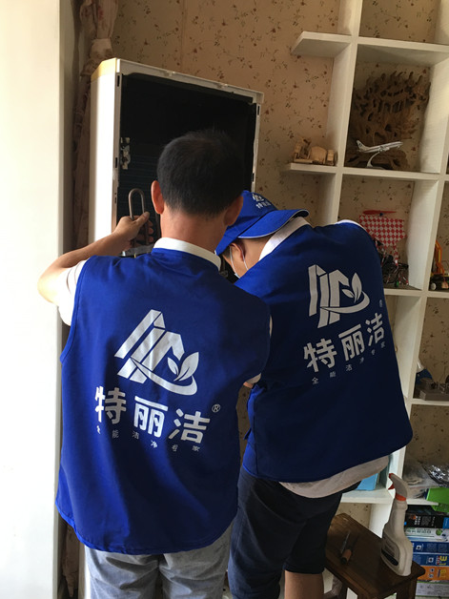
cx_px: 232
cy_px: 308
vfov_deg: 56.8
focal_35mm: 32
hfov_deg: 44.2
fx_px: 553
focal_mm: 4.15
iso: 40
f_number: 2.2
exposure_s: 1/33
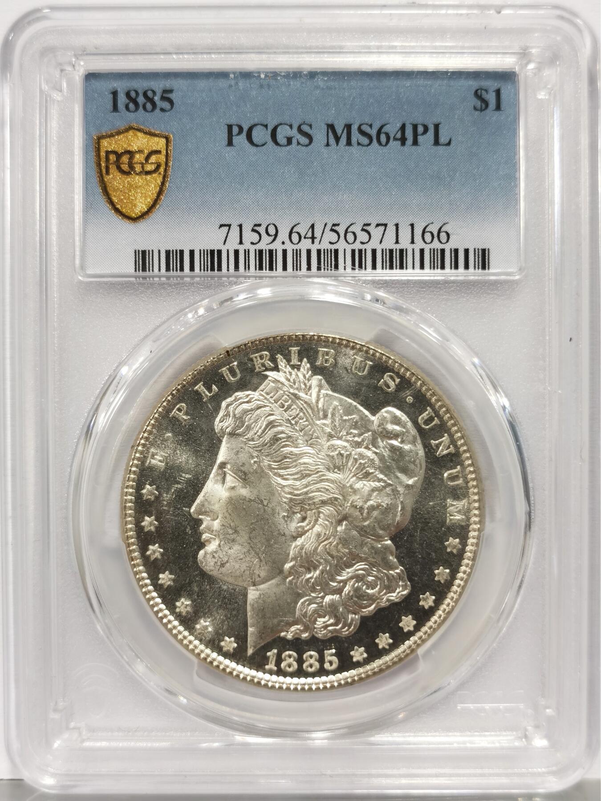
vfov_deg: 35.5
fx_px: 1250
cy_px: 400
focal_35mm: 54
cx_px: 300
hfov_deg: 27.0
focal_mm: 5.56
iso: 125
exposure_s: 1/100
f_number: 16
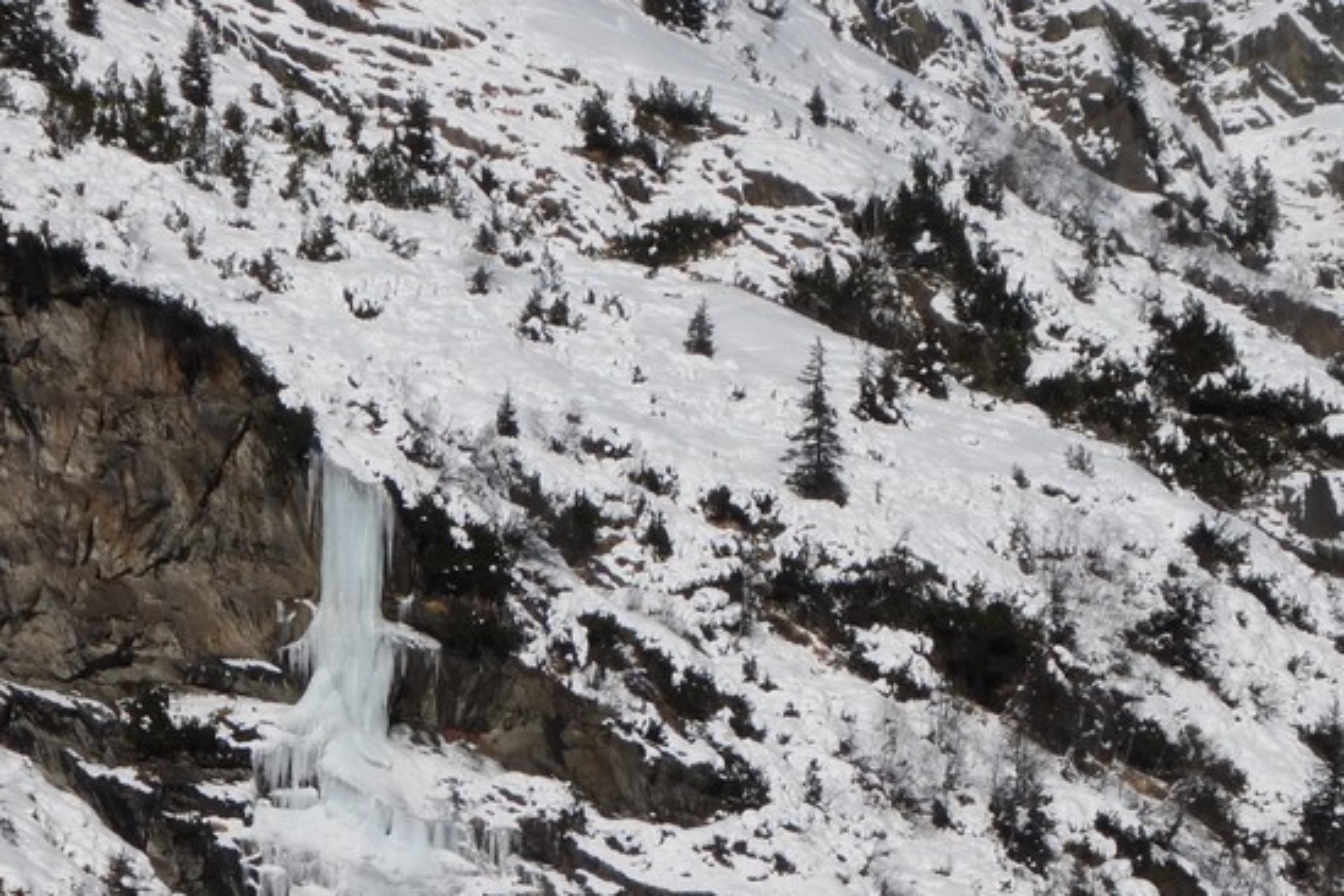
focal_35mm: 442
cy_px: 821
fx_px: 16500
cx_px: 529
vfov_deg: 3.1
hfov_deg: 4.7
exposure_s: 1/1600
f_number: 5.5
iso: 100
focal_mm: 35.6
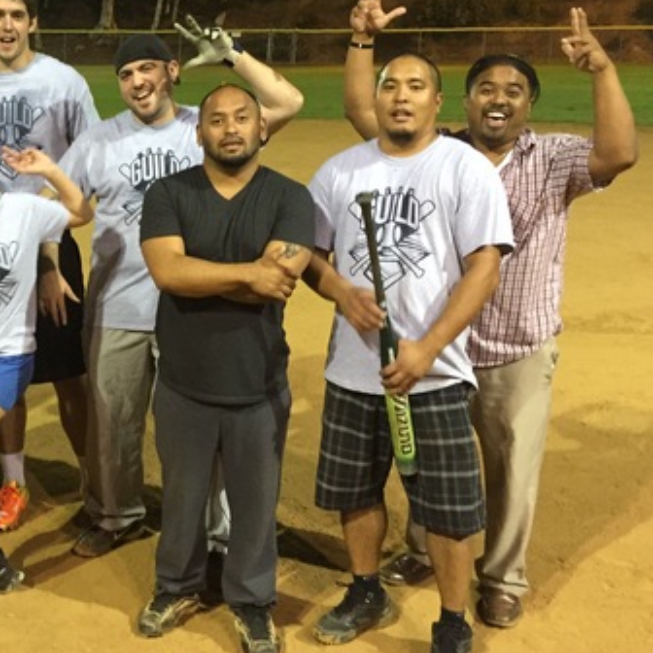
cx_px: 33
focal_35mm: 55
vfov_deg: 31.0
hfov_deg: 29.5
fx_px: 1174
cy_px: 282
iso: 250
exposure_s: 1/24
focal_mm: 4.15
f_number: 2.2
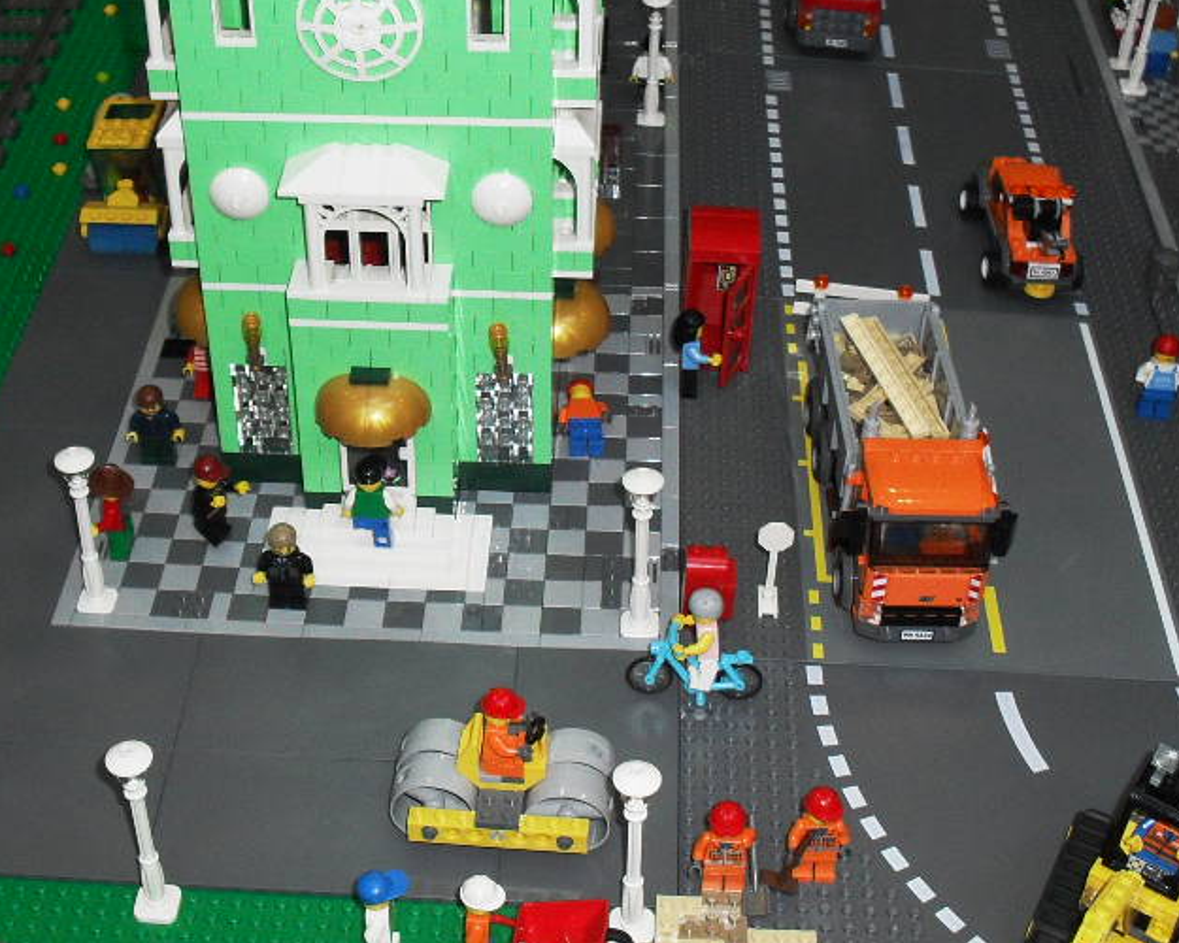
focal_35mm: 56
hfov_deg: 33.5
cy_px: 372
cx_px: 526
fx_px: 1954
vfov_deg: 27.1
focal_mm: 6.3
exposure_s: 1/45
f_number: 3.2
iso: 200
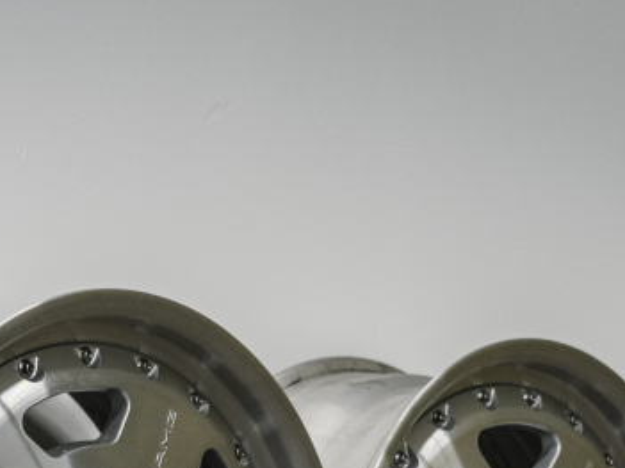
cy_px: 680
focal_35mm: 138
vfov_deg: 10.4
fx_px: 2491
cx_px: 100
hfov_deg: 14.2
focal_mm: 42
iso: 800
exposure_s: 1/40
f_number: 4
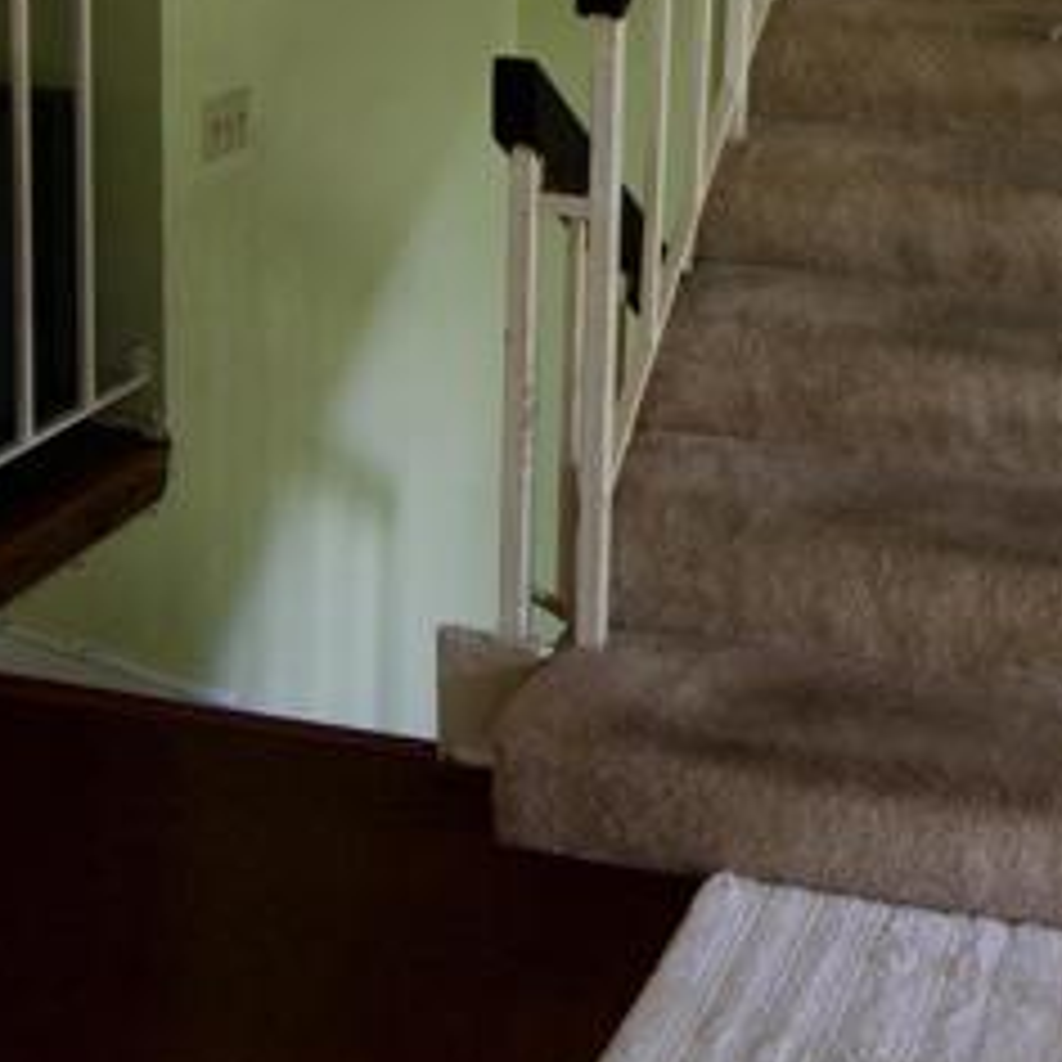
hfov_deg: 28.3
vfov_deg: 26.9
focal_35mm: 59
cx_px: 878
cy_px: -79
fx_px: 2048
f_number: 2.8
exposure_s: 1/160
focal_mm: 16
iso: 800
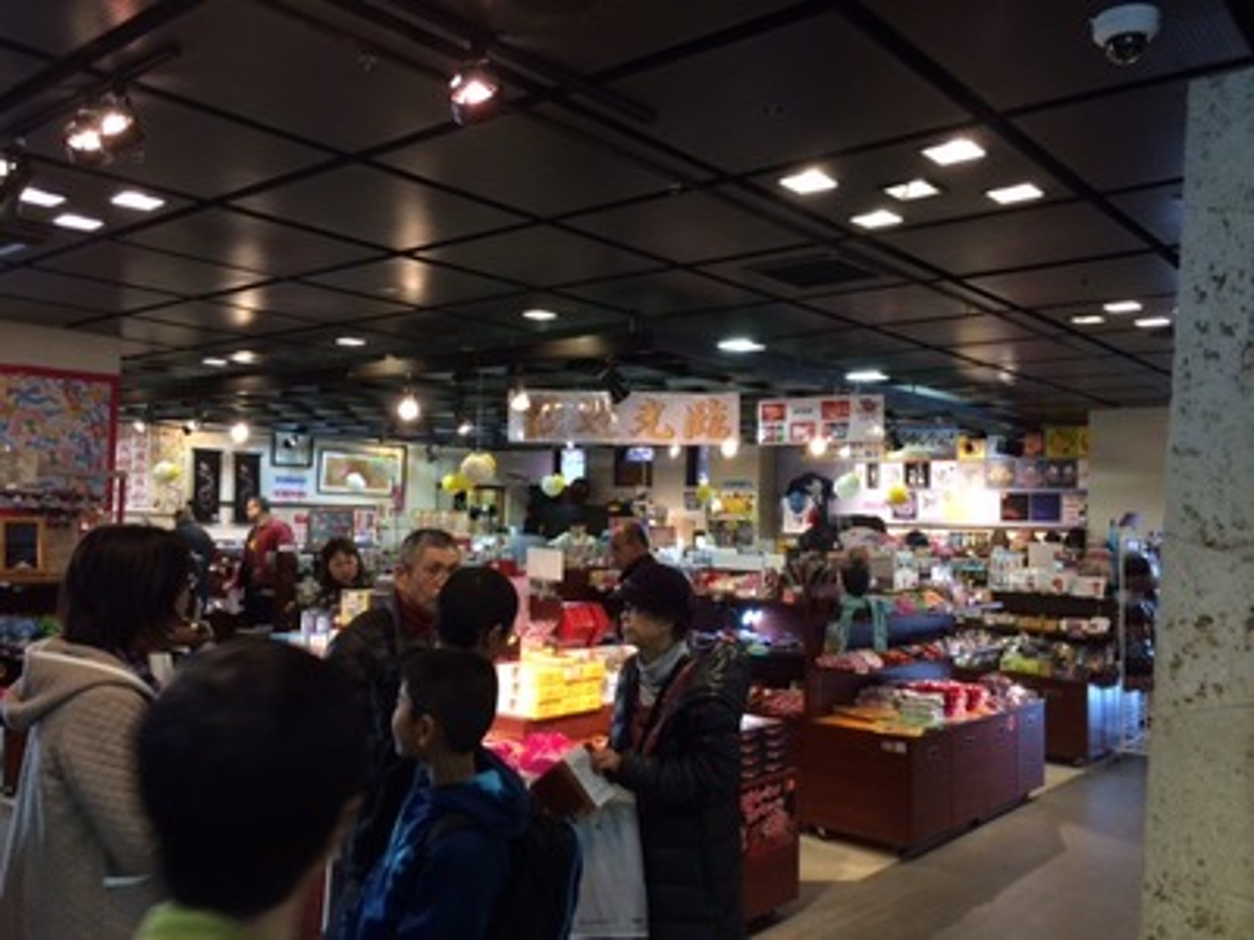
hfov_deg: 61.7
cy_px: 470
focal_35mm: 29
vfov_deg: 48.2
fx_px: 1051
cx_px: 627
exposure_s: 1/30
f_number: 2.2
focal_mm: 4.15
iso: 125
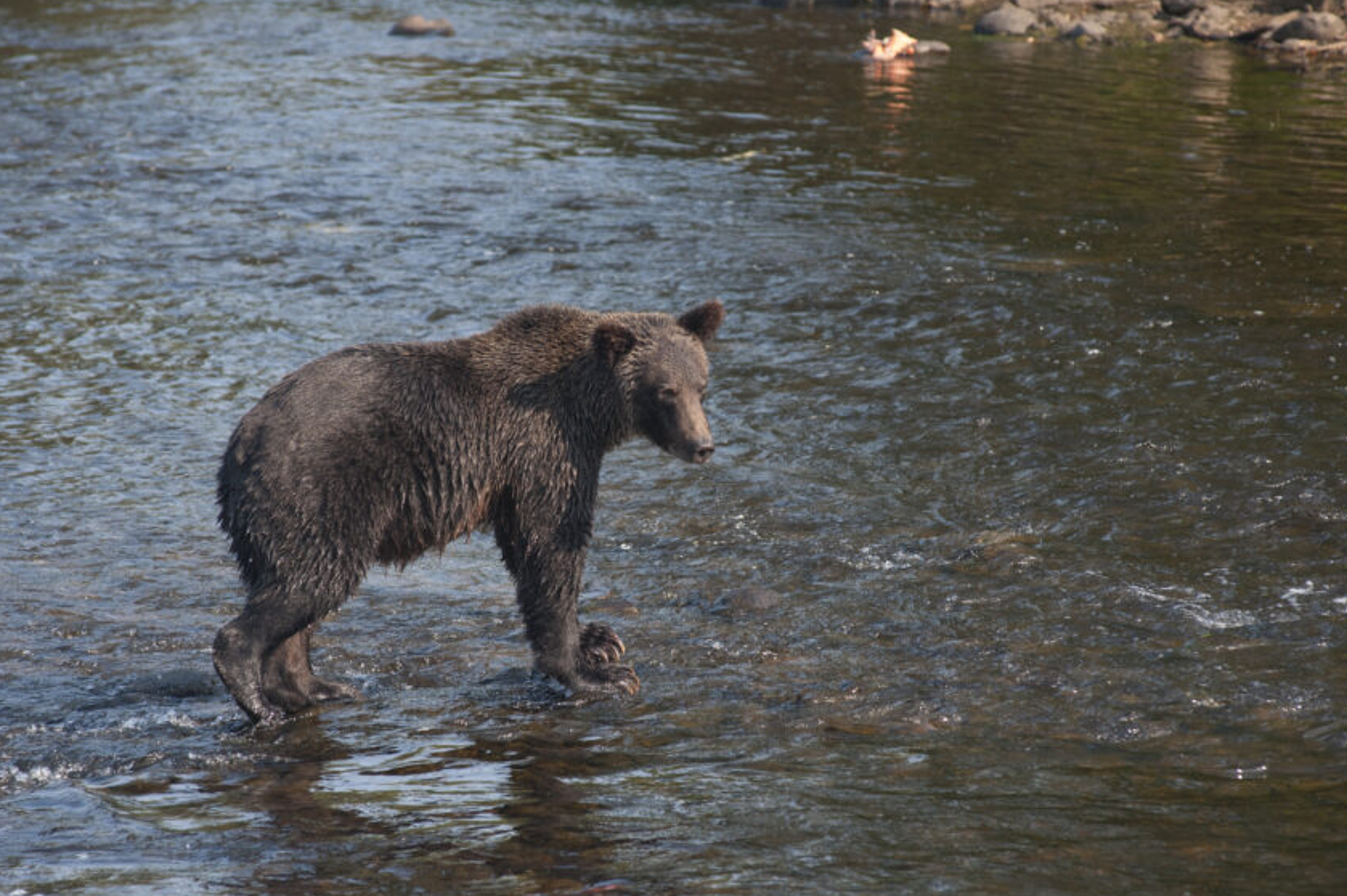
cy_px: 526
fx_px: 9122
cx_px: 650
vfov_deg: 5.6
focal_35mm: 244
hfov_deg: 8.4
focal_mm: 200
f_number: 6.3
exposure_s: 1/1600
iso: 1600
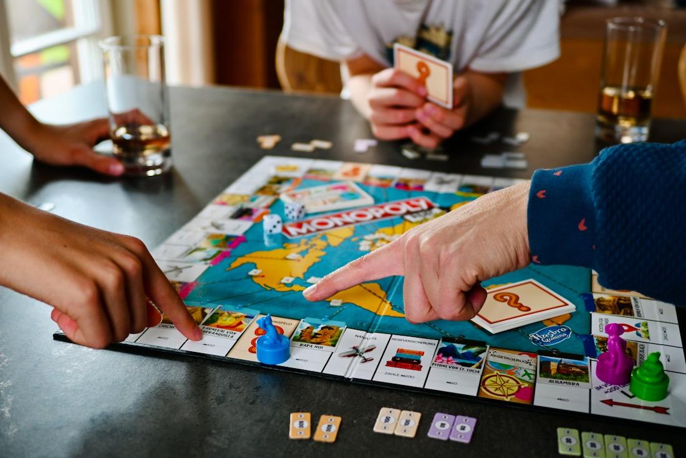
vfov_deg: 31.9
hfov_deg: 46.4
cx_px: 343
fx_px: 800
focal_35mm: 42
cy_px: 229
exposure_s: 1/125
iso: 450
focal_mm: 28
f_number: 2.8
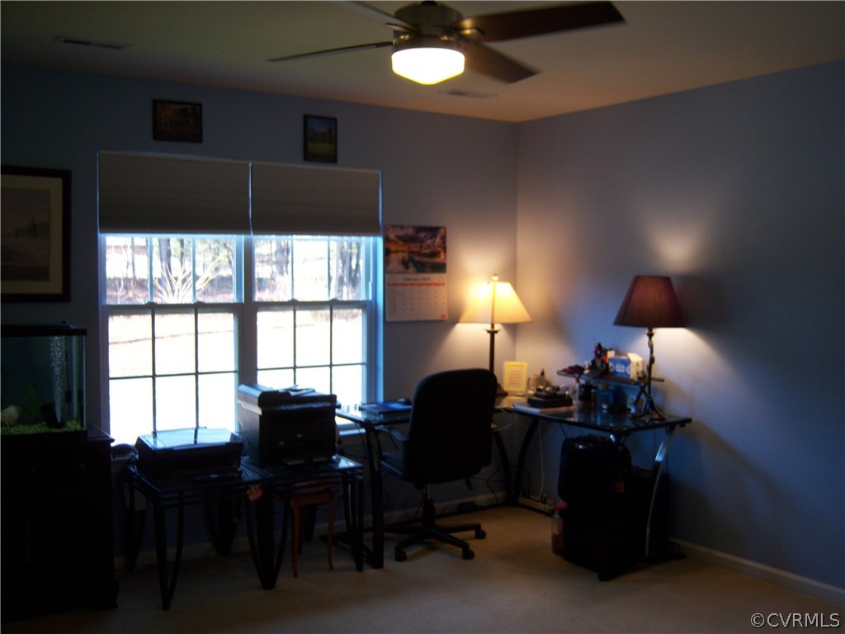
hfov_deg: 51.4
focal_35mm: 36
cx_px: 422
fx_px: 879
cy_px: 317
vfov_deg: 39.7
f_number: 2.8
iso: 100
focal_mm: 7.5
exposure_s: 1/60
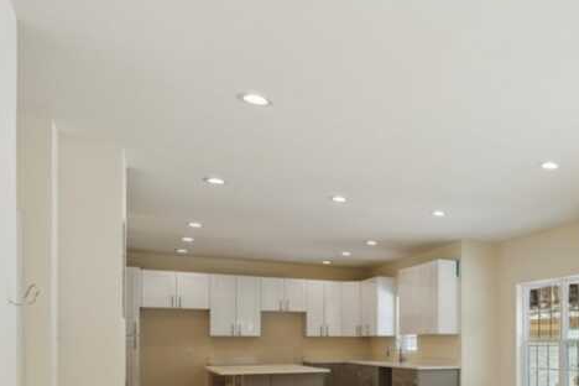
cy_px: 353
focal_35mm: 36
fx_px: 580
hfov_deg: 44.4
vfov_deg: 34.6
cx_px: 590
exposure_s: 1/80
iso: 100
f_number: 9
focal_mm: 16.5
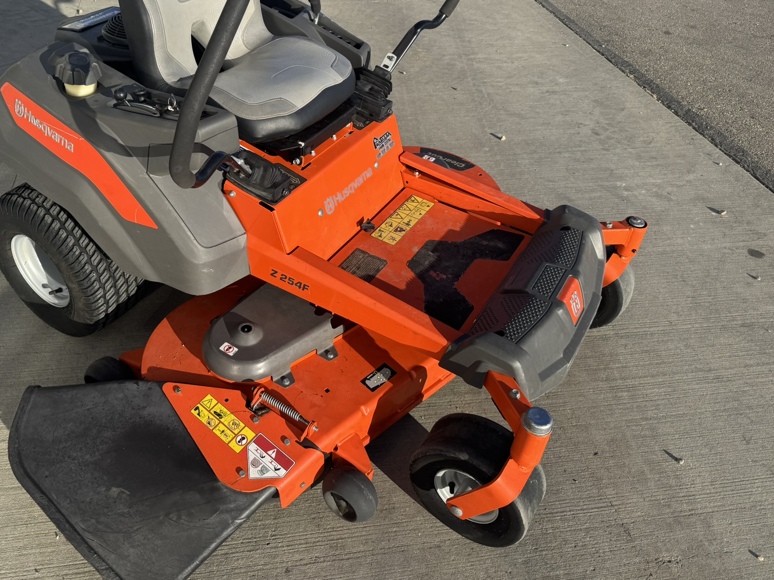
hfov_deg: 61.2
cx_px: 311
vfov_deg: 47.9
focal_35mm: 29
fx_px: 648
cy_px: 232
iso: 80
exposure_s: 1/2959
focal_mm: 6.76
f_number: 1.78
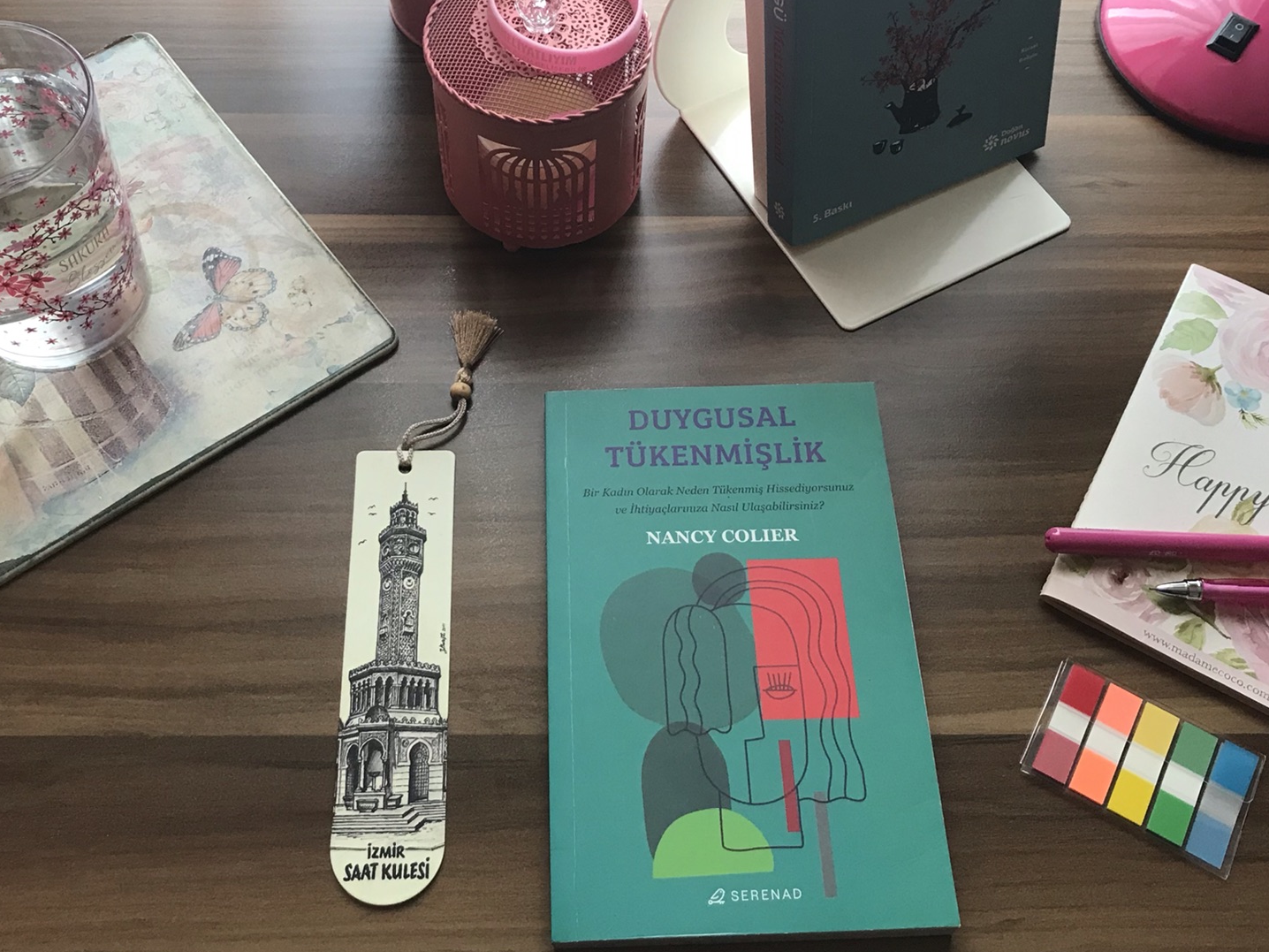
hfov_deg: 47.8
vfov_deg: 36.6
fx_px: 1430
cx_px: 606
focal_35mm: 39
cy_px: 348
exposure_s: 1/33
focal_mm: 3.99
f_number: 1.8
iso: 40
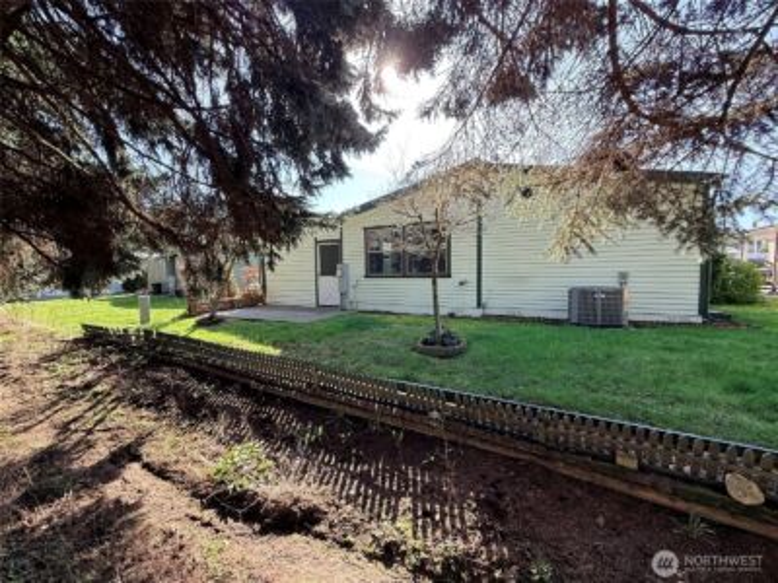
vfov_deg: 85.7
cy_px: 292
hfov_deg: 102.1
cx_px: 389
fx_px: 315
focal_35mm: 14
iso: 64
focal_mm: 2.22
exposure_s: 1/238
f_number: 2.2
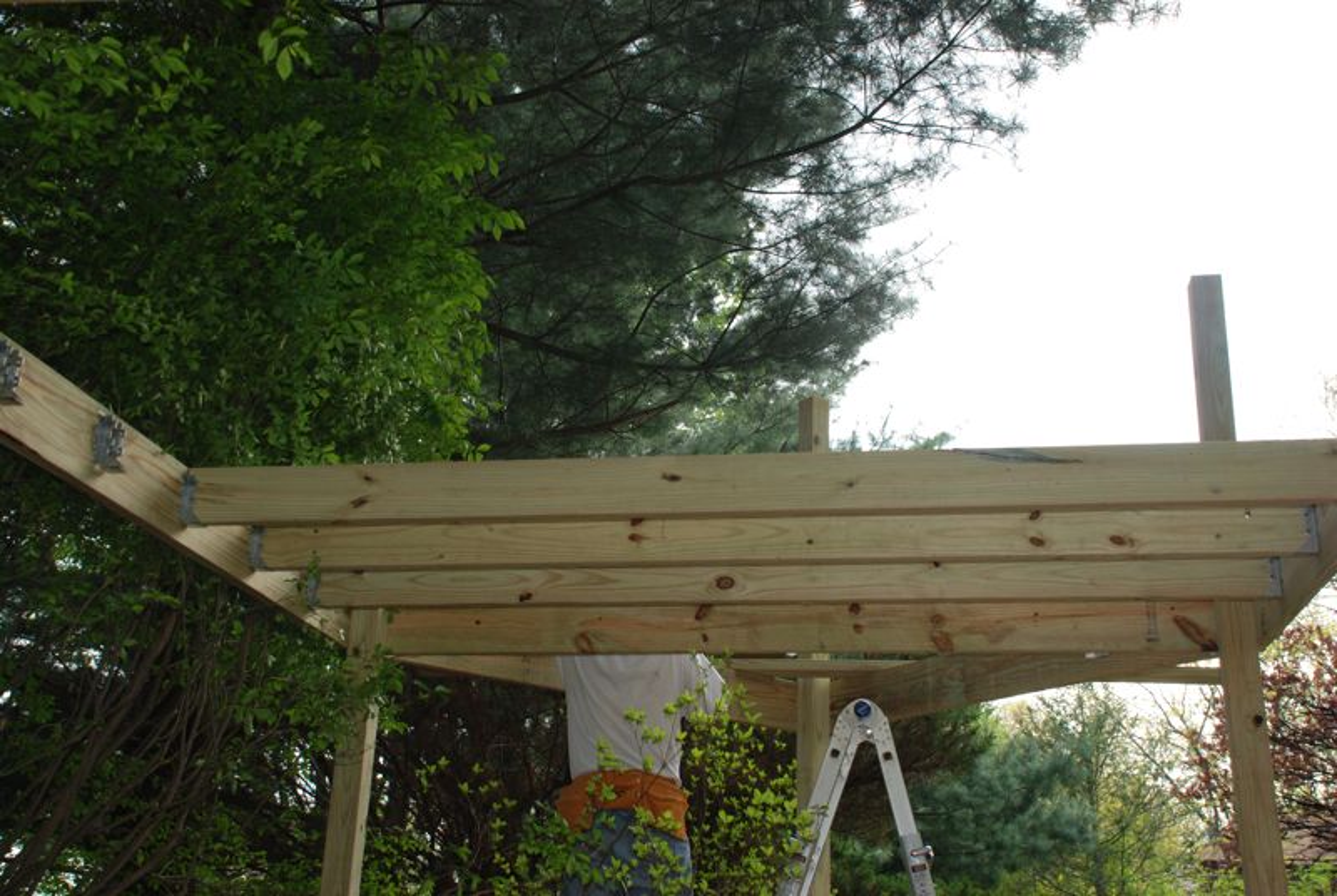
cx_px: 668
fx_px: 1562
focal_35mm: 42
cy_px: 448
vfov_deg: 32.0
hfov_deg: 46.3
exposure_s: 1/200
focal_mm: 28
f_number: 5
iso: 400
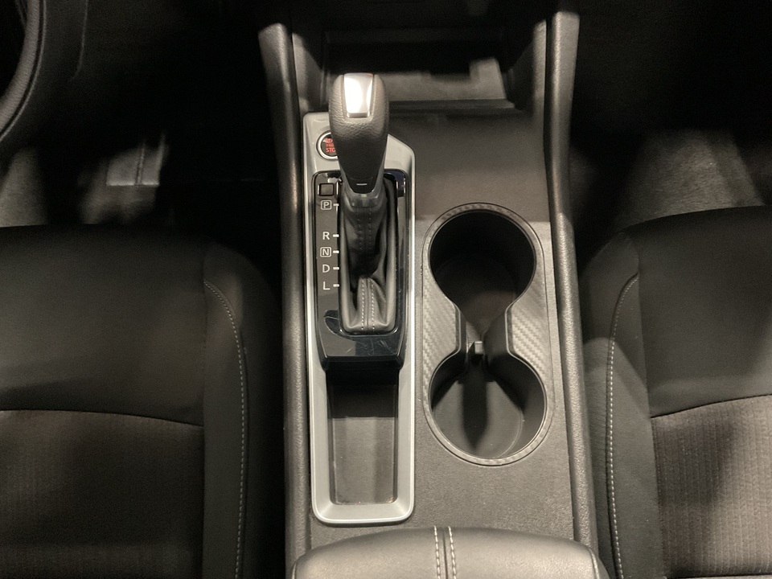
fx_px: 647
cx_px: 386
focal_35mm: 29
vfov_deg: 48.2
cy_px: 290
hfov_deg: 61.7
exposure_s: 1/25
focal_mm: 3
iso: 500
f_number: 1.8
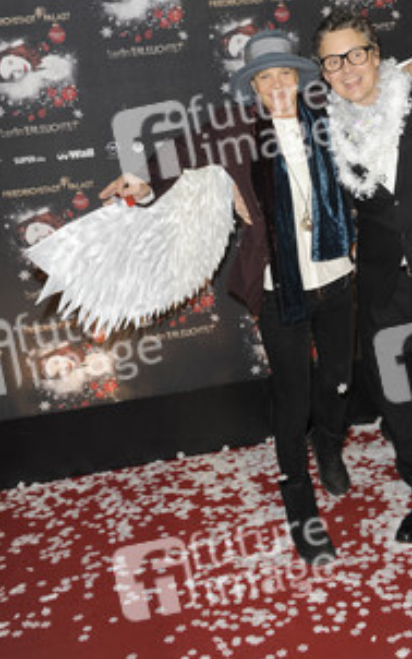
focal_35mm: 54
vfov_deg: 37.3
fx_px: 969
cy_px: 242
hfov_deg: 23.8
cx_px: 288
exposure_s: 1/250
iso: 500
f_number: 8
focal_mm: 40
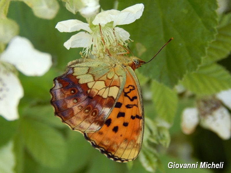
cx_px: 116
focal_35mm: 162
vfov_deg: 9.2
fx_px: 1081
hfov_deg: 12.2
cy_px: 86
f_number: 5.1
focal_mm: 28.7
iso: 125
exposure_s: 1/80
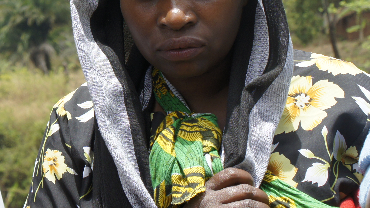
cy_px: 45
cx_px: 80
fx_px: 1060
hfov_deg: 19.6
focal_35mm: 108
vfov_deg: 11.2
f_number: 5
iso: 200
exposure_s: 1/640
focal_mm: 26
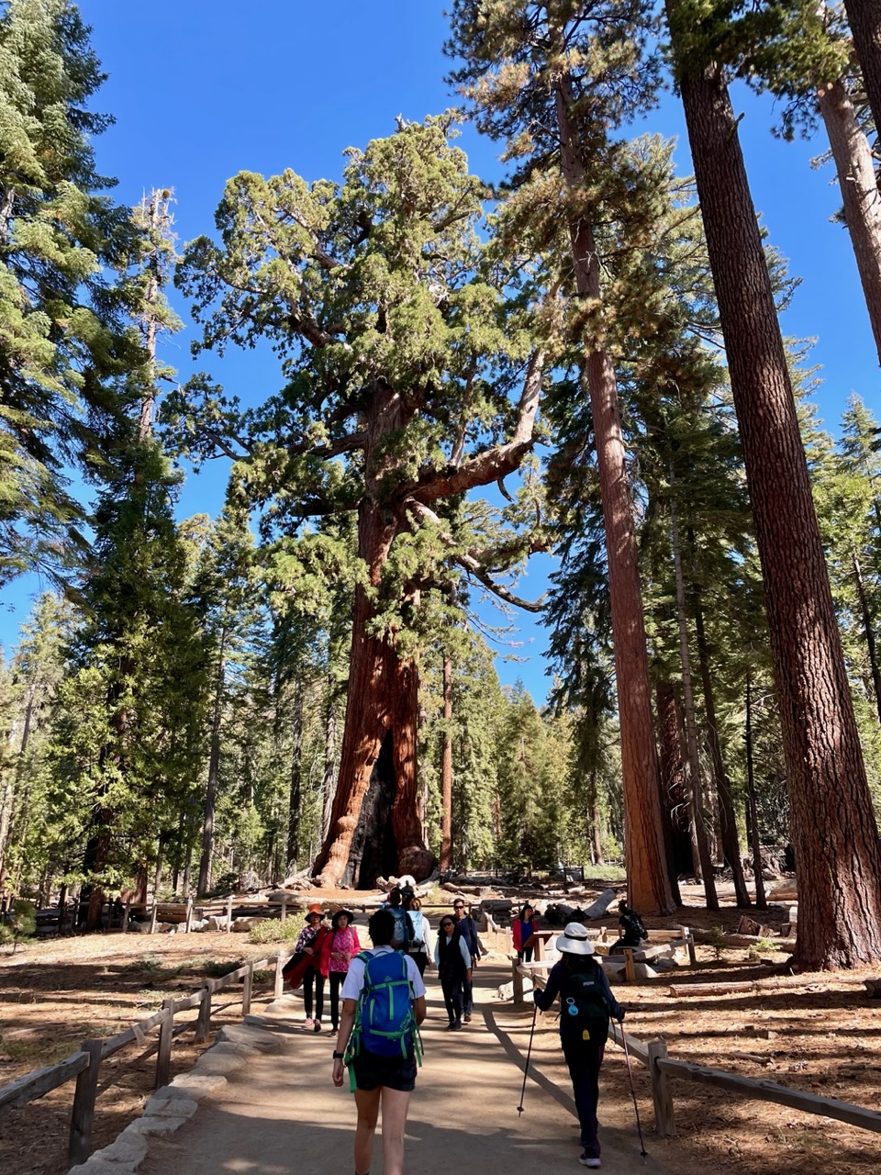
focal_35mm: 26
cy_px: 588
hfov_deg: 53.1
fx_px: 882
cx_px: 440
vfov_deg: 67.3
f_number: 1.6
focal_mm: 4.2
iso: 32
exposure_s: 1/643
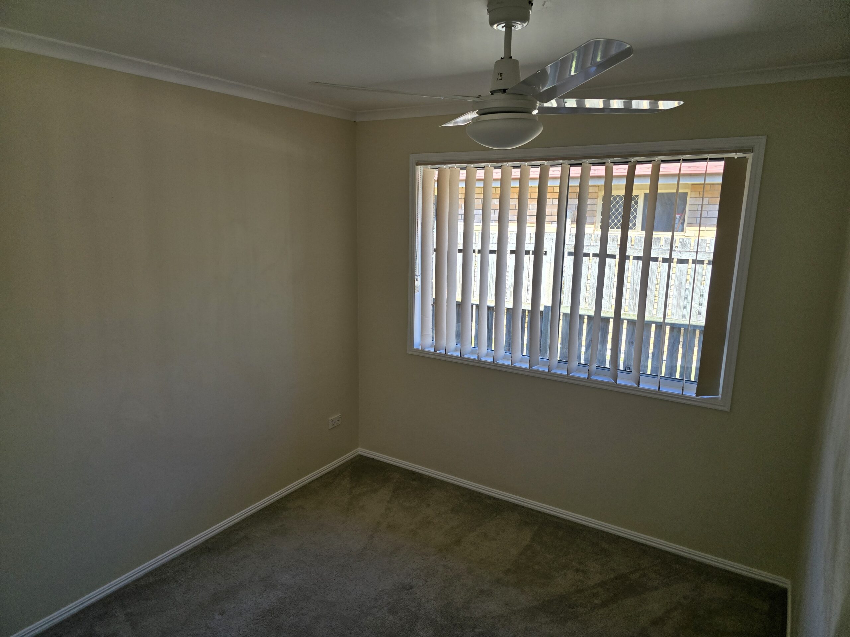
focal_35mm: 23
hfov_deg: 73.9
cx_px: 425
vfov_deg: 58.9
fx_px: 565
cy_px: 318
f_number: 1.7
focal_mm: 6.3
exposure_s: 1/180
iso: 32
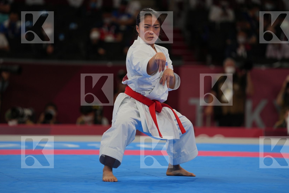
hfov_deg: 9.4
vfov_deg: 6.3
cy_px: 90
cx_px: 157
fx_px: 1758
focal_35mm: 219
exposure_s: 1/1000
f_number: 2.8
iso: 400
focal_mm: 200
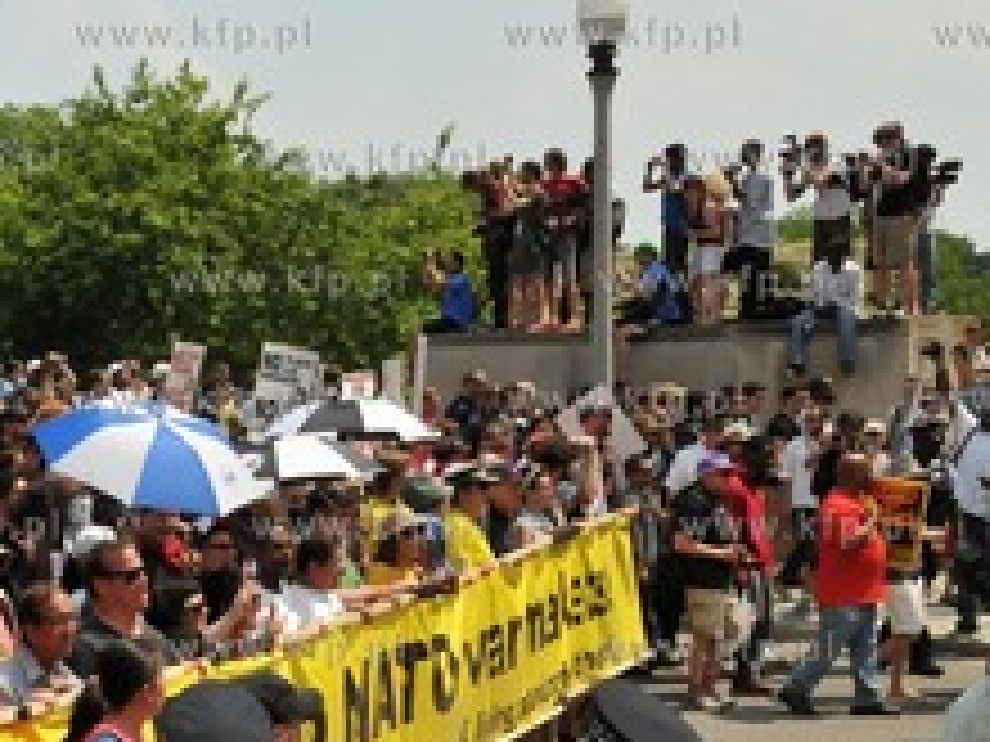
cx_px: 99
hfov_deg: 22.7
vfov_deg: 17.4
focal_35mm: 84
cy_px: 585
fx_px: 2402
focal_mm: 32
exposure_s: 1/1600
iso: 1400
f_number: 11
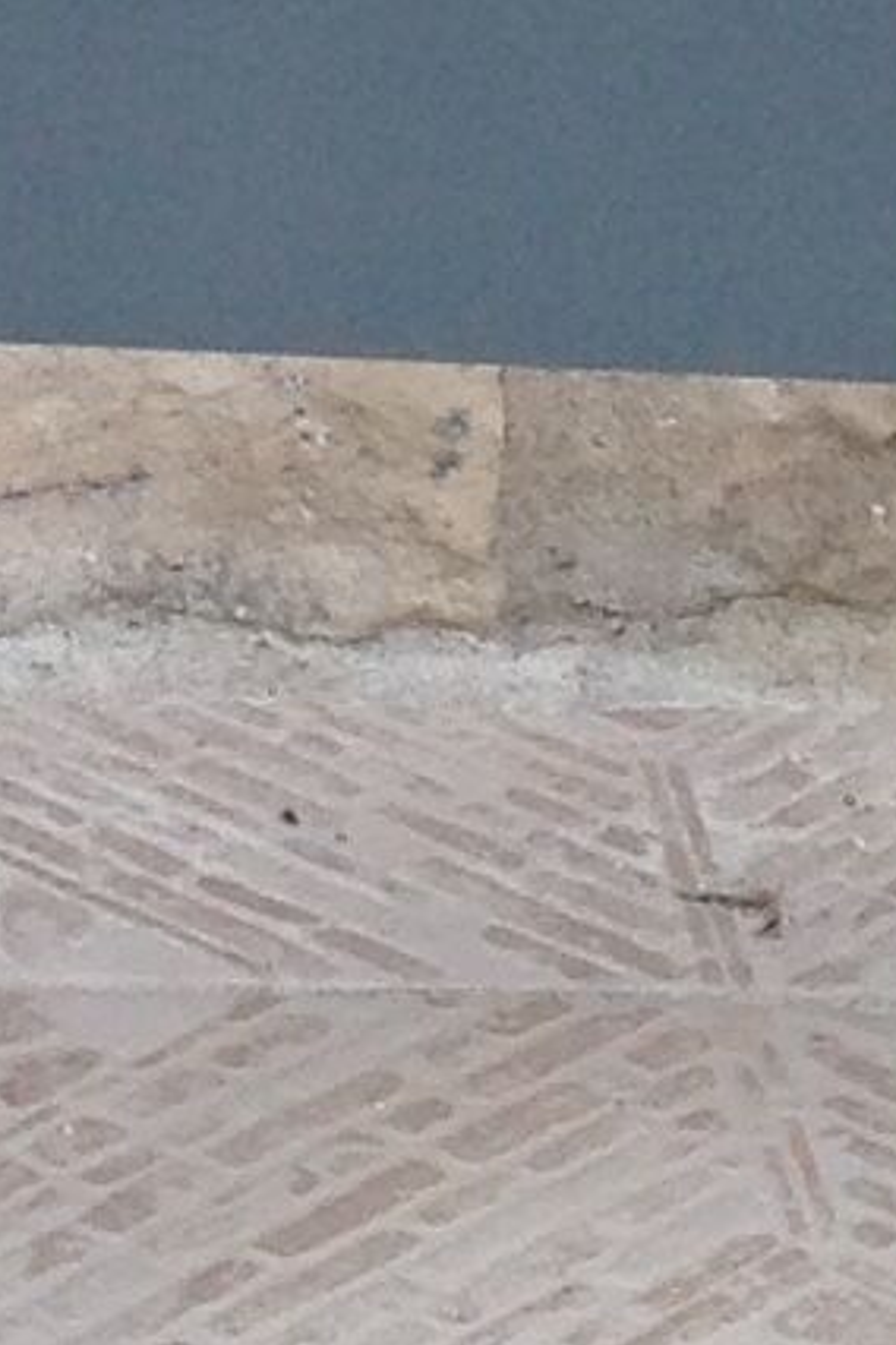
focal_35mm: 263
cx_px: -700
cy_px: -966
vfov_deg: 7.6
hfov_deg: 5.2
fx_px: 9818
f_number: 2.4
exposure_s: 1/294
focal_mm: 4.12
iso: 50
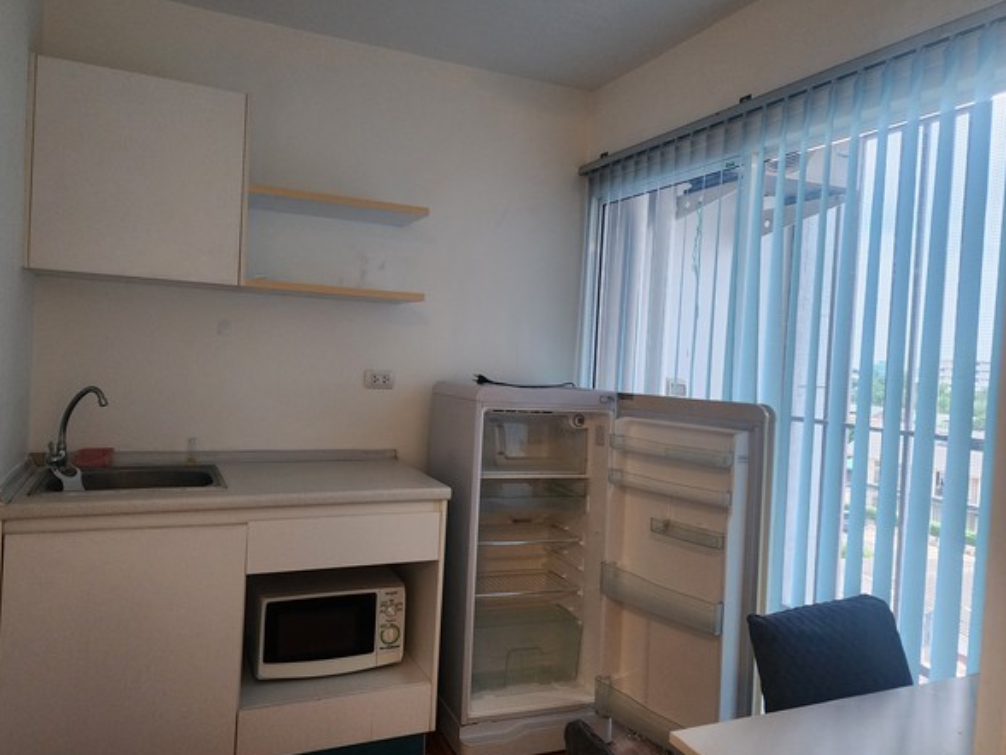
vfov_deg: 54.9
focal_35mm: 25
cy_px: 367
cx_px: 461
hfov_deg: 69.3
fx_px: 727
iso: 400
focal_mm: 6.4
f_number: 1.8
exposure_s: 1/100
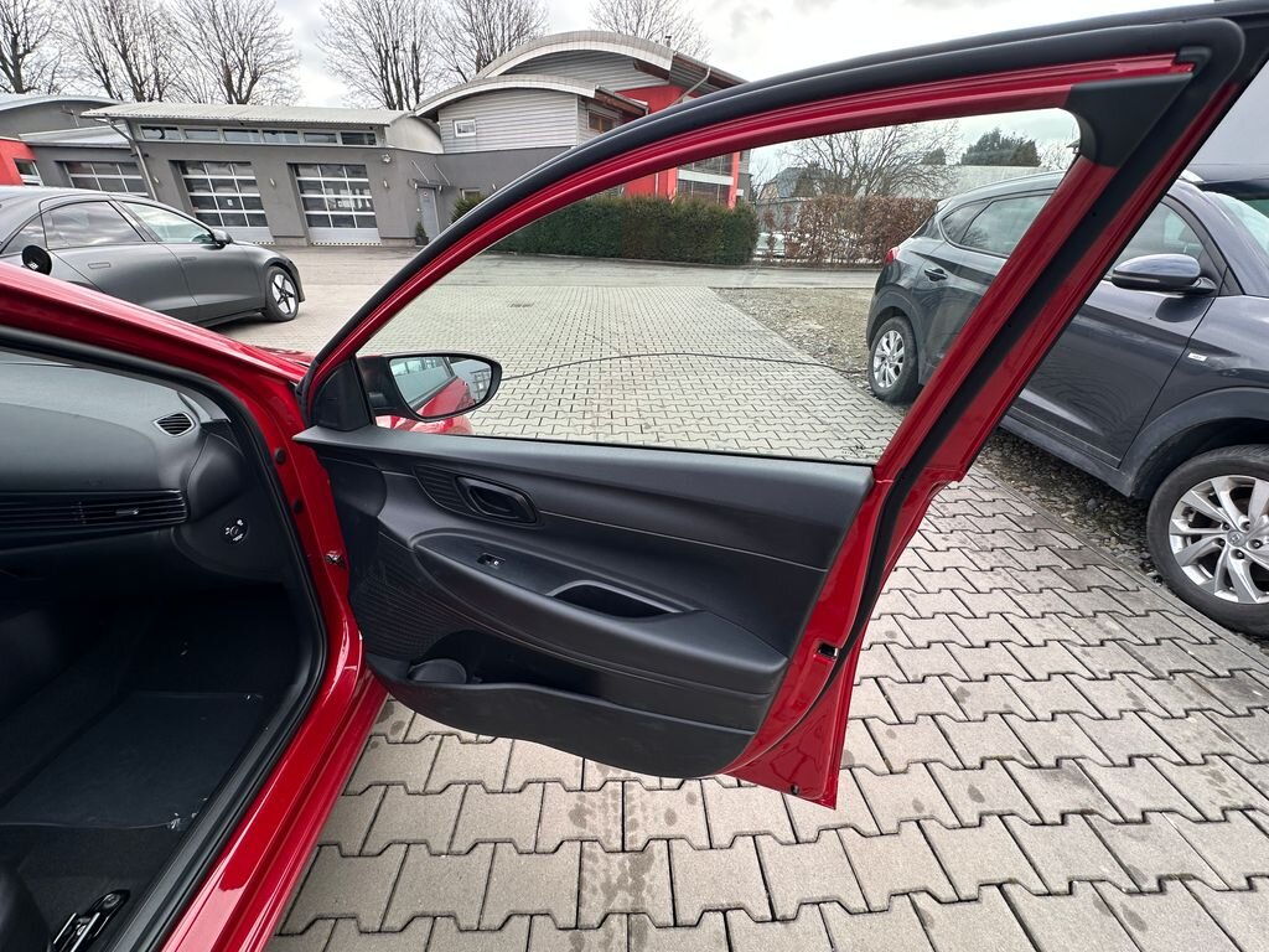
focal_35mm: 14
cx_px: 634
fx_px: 513
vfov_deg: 85.7
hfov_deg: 102.1
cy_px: 476
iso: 40
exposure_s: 1/282
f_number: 2.2
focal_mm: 2.22
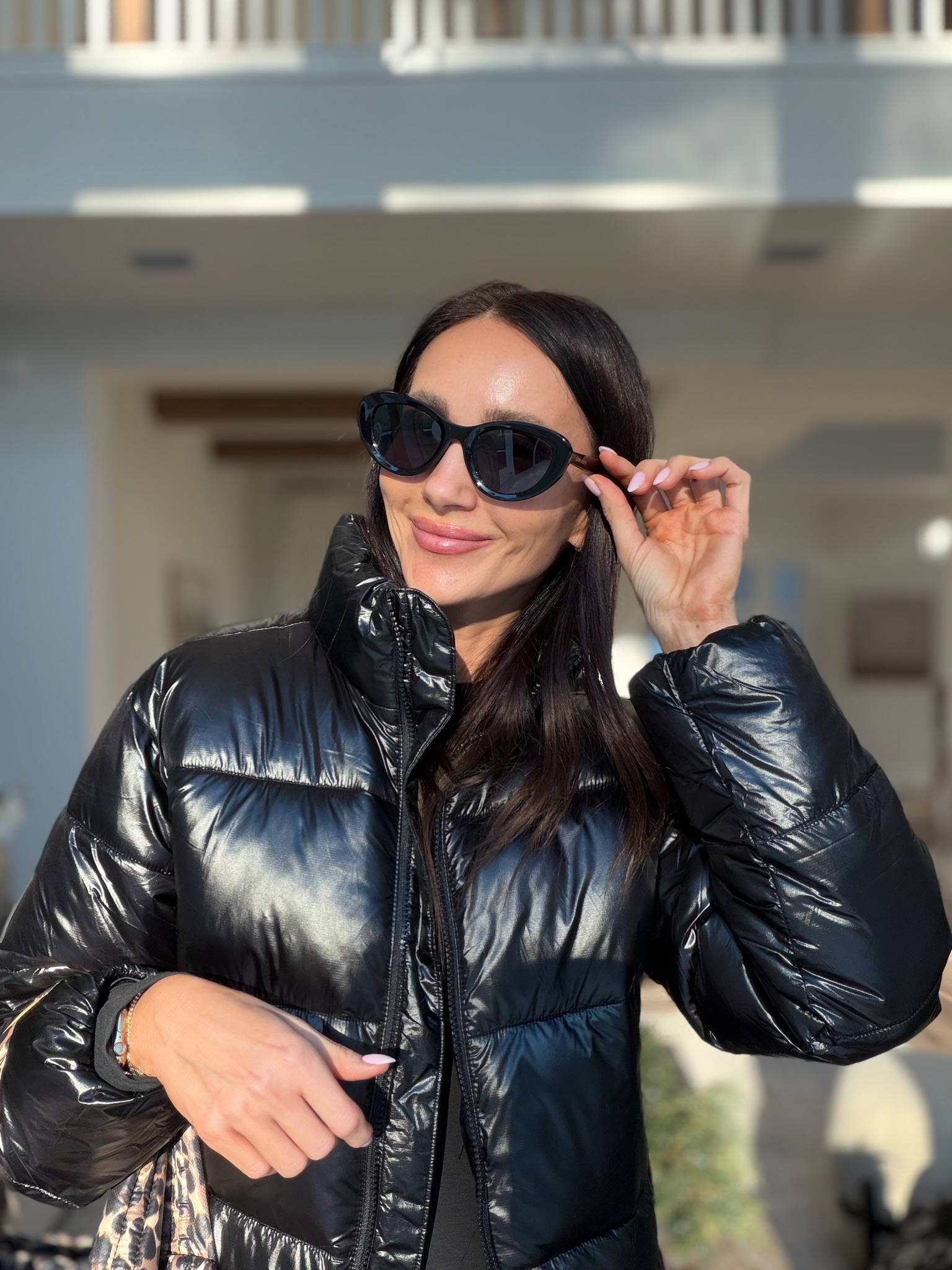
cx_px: 476
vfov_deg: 60.0
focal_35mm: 30
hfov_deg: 46.8
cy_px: 635
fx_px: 1100
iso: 50
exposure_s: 1/144
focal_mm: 2.71
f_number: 1.9
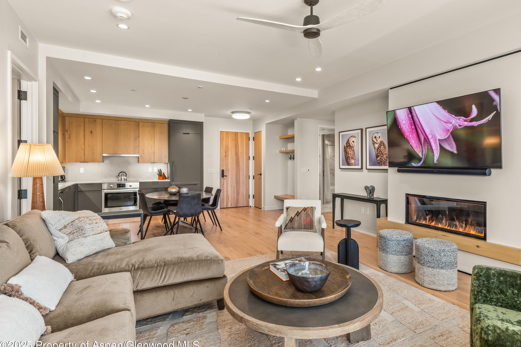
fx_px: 275
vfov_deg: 64.6
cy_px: 169
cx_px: 290
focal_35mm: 19
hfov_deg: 86.5
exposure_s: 1/5
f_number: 9
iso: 400
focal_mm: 17
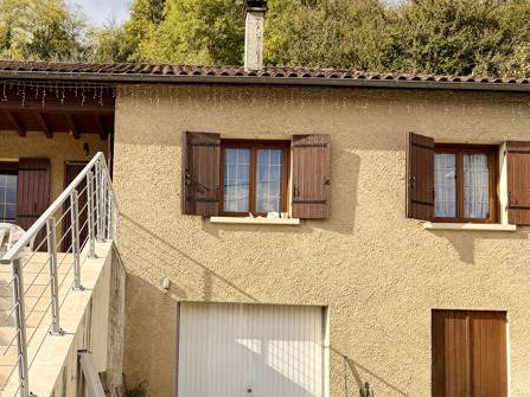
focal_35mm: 43
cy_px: 301
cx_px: 170
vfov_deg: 32.9
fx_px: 658
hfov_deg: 43.2
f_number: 1.78
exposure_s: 1/3953
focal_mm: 6.76
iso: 80
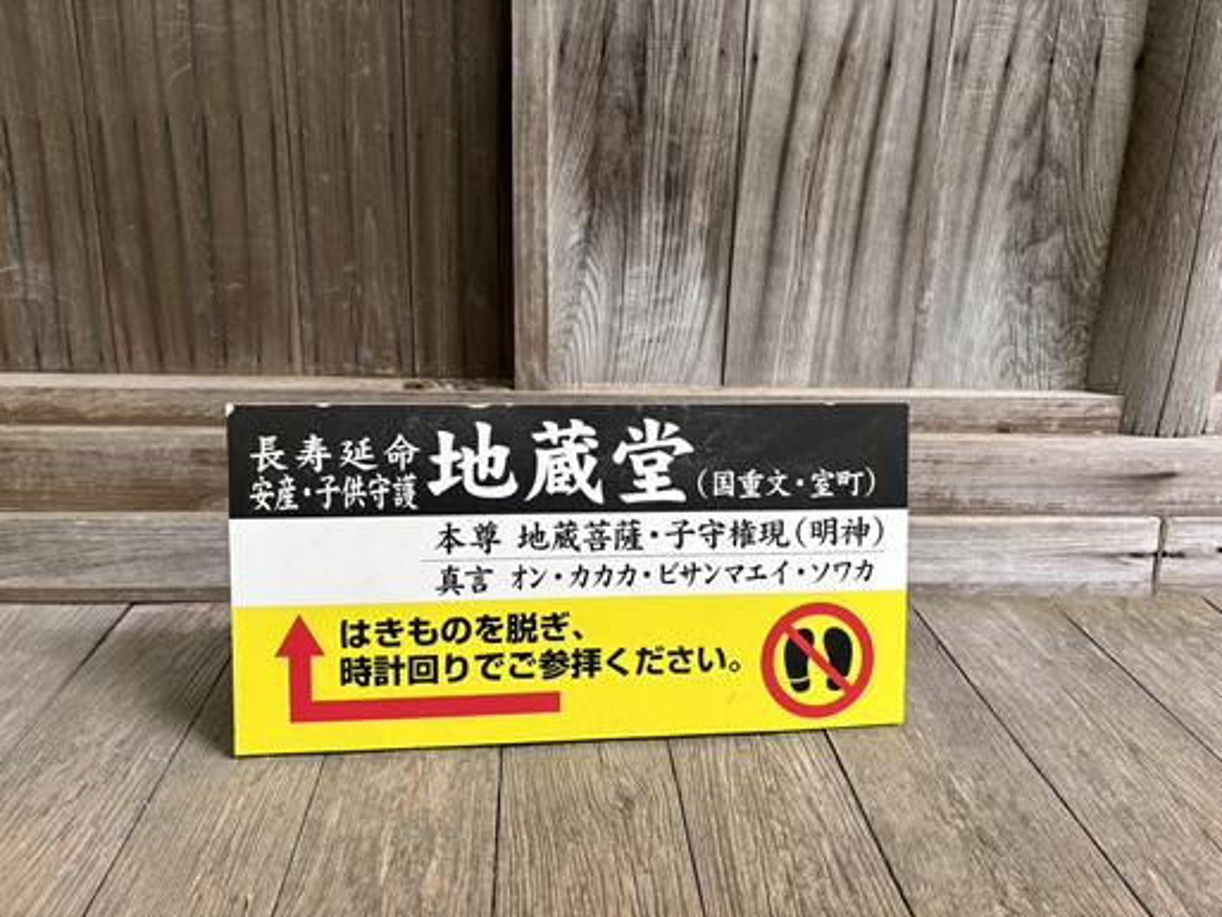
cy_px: 458
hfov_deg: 67.3
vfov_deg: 53.1
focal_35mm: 26
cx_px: 611
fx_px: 918
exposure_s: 1/121
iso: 80
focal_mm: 5.96
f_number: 1.6
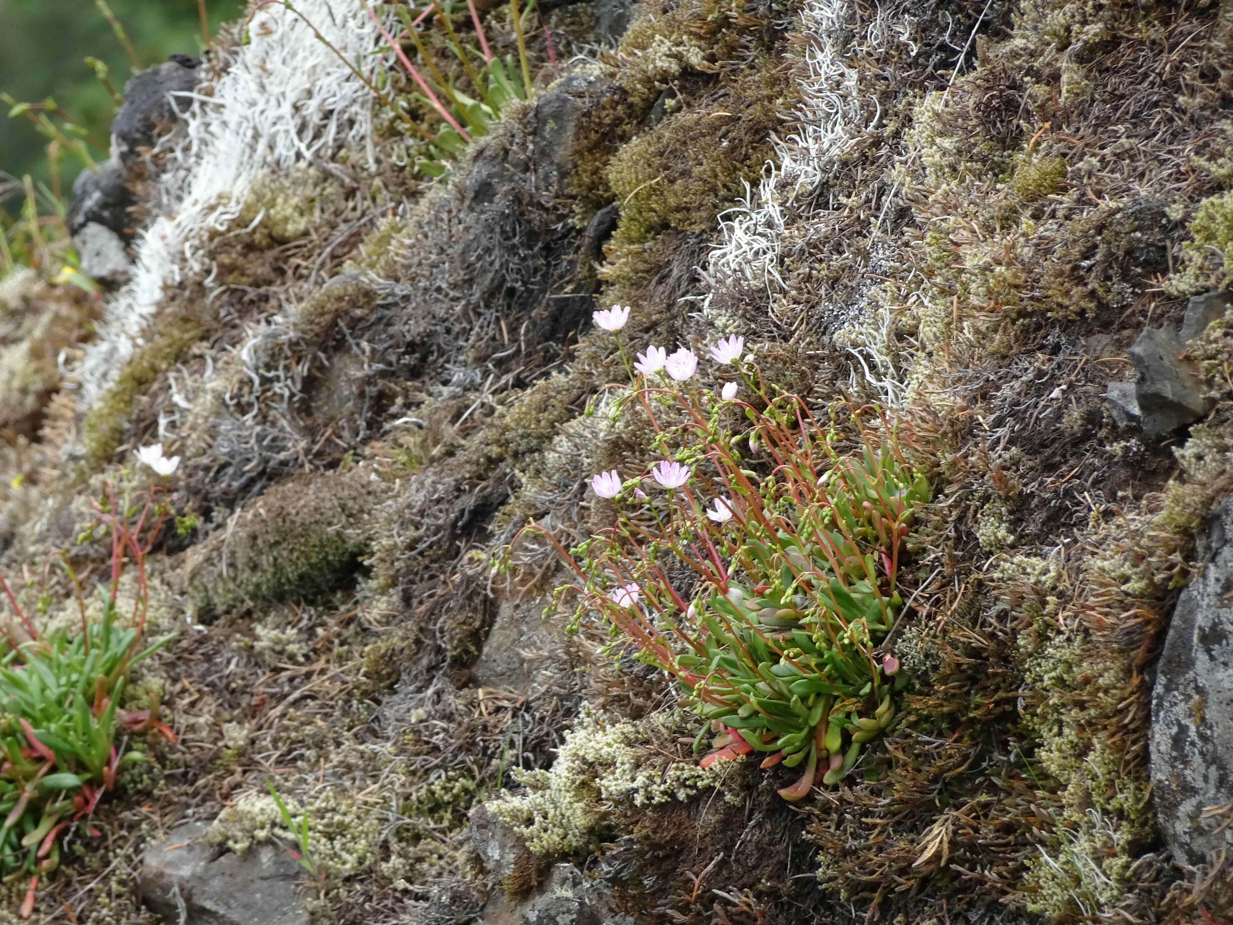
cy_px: 462
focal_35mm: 325
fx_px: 11576
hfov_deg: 6.1
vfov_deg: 4.6
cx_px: 616
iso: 200
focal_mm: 55.52
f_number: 6.3
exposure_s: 1/250
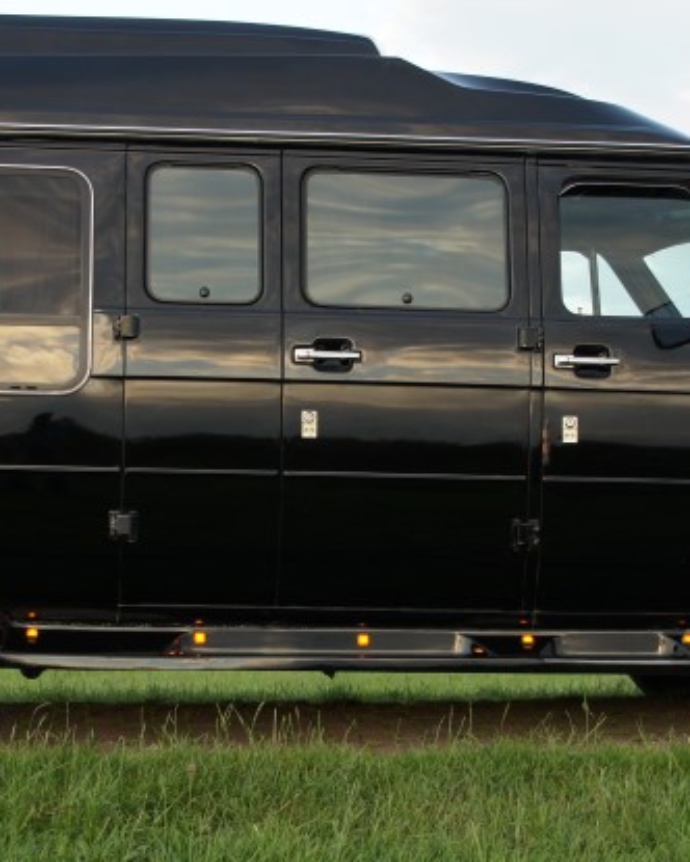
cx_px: 289
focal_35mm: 95
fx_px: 2425
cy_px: 474
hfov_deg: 16.2
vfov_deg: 20.2
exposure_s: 1/80
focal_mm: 28
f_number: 5.6
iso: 200
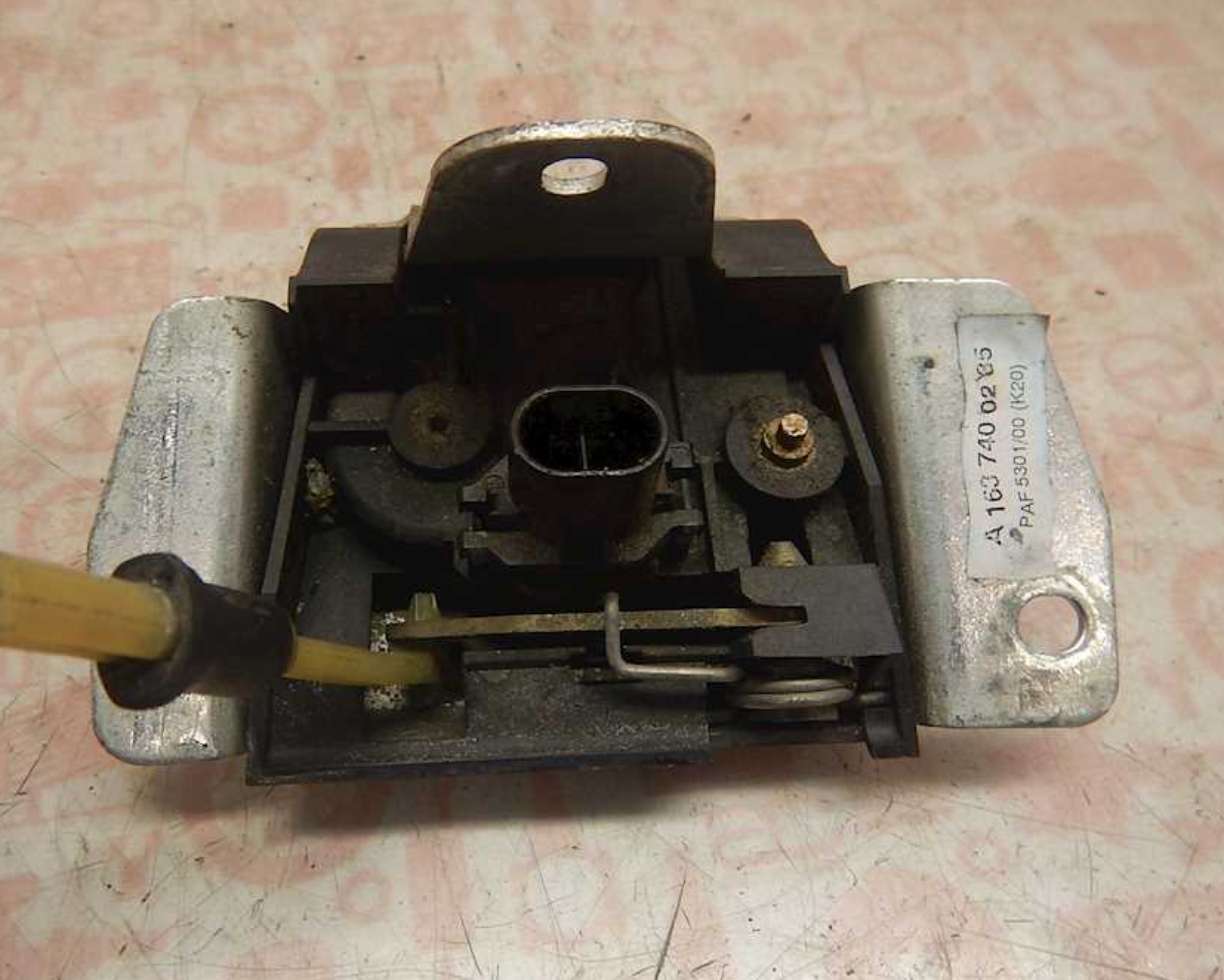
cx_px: 536
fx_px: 1051
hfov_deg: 60.2
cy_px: 466
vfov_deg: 50.0
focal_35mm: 29
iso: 140
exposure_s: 1/30
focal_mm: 4.3
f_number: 2.8
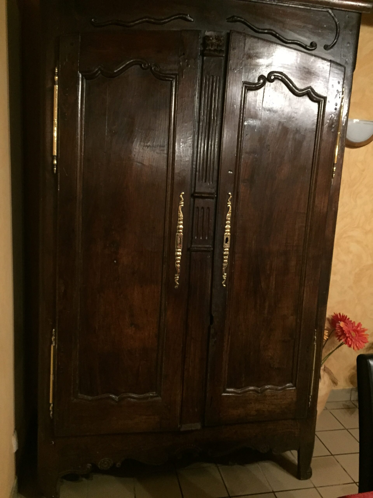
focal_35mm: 29
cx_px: 186
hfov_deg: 48.2
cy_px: 249
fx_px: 417
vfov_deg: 61.7
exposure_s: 1/17
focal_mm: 4.15
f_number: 2.2
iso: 640
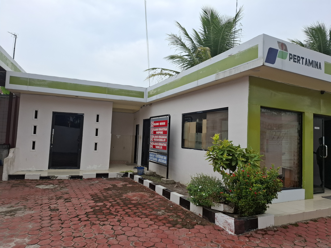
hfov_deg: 73.9
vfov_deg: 58.9
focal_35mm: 23
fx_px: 220
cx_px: 166
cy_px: 124
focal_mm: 5.54
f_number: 1.8
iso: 50
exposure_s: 1/1361
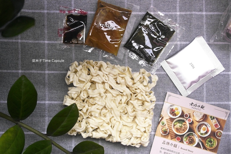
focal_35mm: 53
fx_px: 340
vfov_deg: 25.5
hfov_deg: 37.5
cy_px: 77
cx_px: 116
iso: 400
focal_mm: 35
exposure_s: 1/125
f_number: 4.5
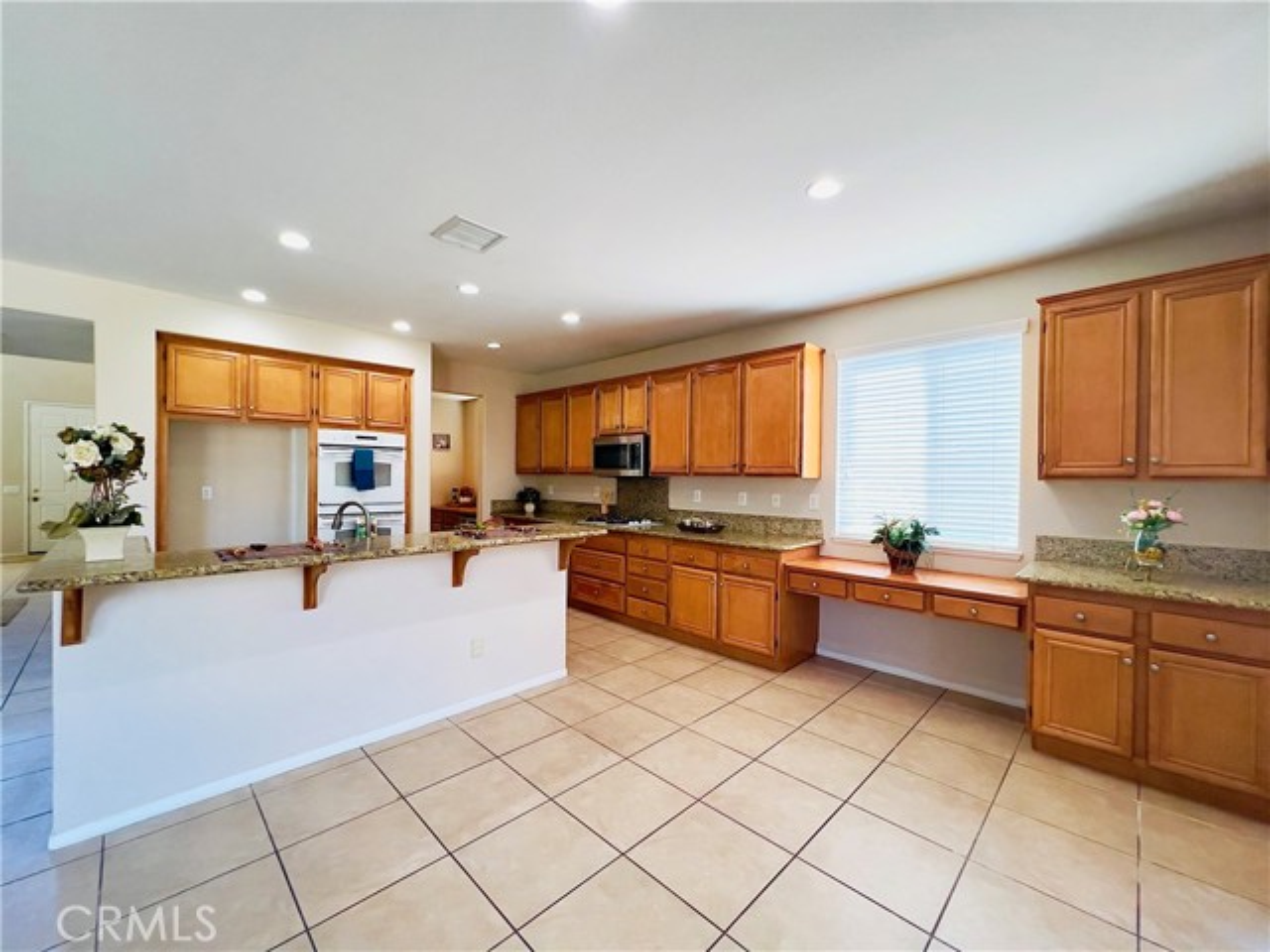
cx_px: 635
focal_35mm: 13
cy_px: 476
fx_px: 477
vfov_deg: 89.9
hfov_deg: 106.2
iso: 160
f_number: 1.8
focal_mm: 1.57
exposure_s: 1/120
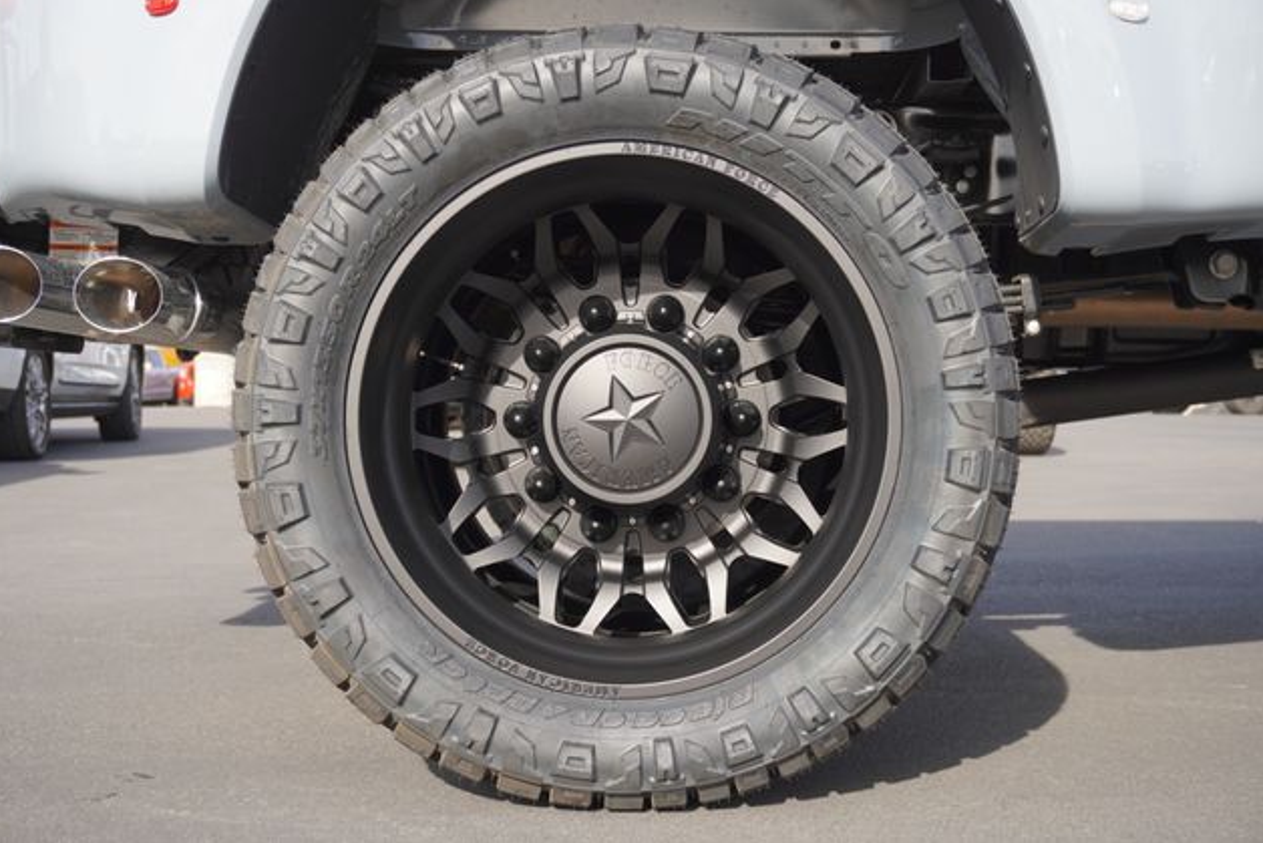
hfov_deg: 38.2
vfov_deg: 26.0
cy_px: 414
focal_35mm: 52
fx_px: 1825
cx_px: 621
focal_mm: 34
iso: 100
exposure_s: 1/200
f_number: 5.6
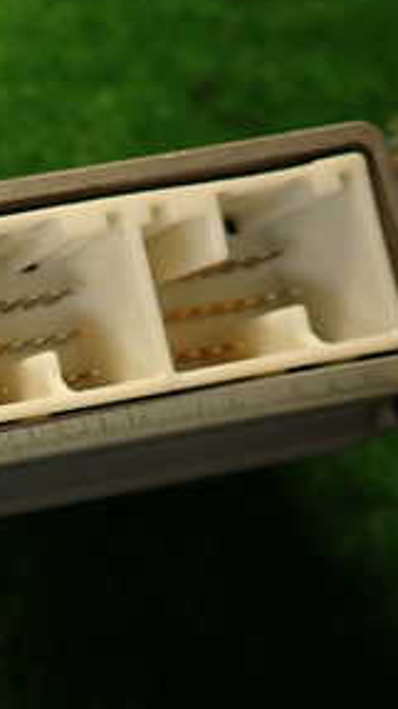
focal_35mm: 57
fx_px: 1072
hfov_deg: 17.4
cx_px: -299
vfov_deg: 36.6
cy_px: 361
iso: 200
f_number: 2
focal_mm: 4.5
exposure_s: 1/50
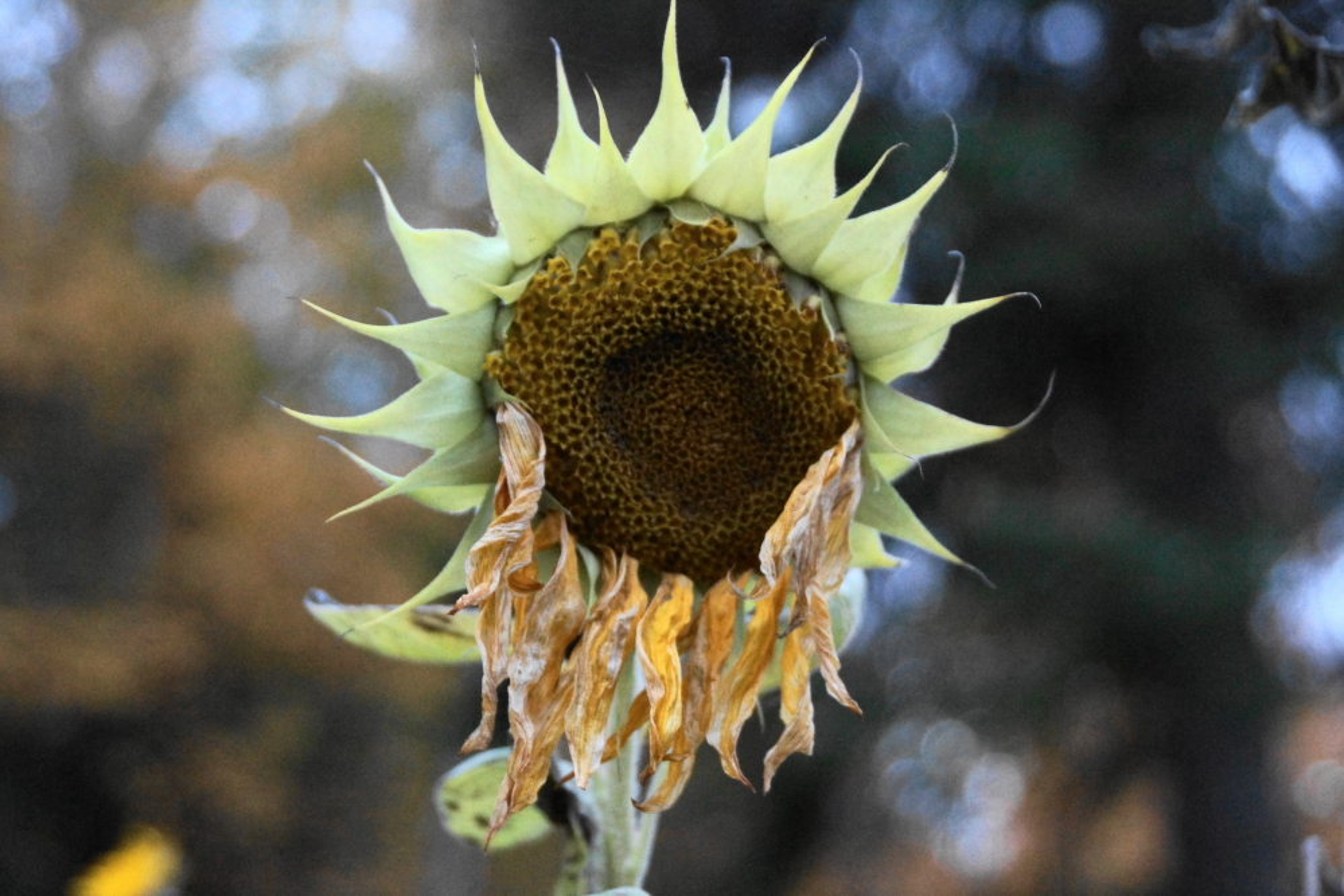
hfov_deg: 22.6
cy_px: 448
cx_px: 672
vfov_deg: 15.2
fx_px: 3360
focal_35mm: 90
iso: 1600
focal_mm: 60
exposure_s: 1/25
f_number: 5
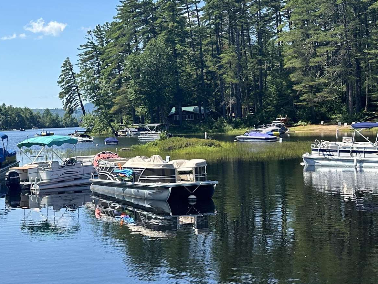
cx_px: 1
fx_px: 688
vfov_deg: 23.3
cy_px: 148
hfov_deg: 28.8
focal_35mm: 63
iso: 80
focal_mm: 6.86
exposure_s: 1/3058
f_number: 1.78
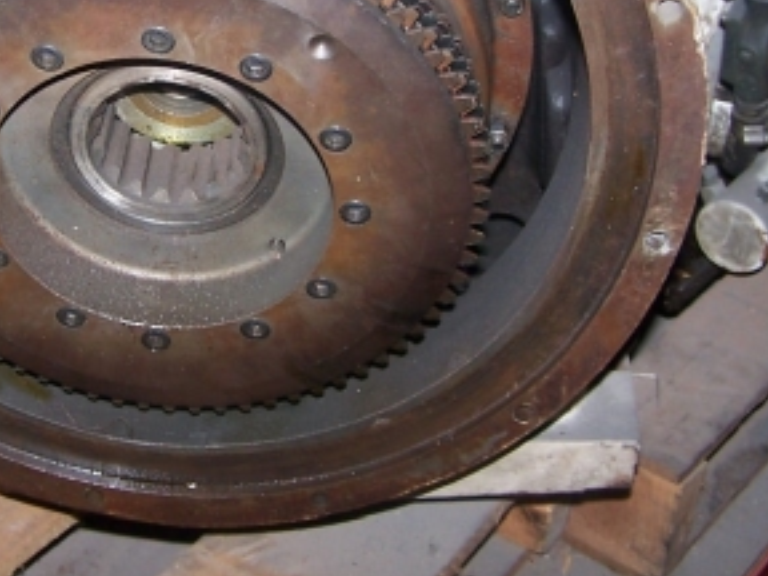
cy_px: 69
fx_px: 1686
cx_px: 189
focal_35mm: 76
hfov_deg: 25.3
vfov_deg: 19.1
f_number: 2.8
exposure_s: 1/60
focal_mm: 6.3
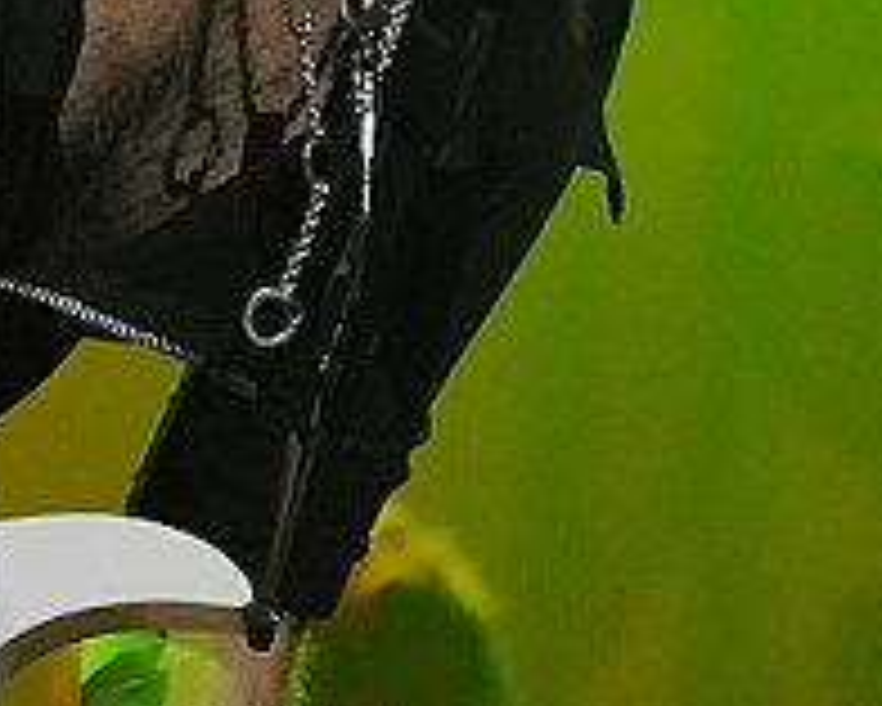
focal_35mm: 403
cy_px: -2
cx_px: 626
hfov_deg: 4.8
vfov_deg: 3.8
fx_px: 10525
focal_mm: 70
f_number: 2.8
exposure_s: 1/320
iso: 1600
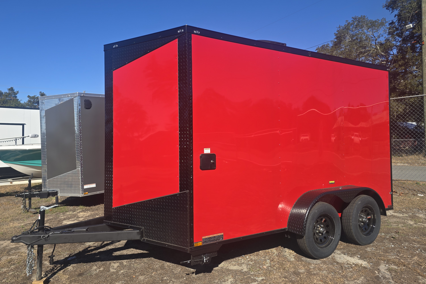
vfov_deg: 51.3
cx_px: 204
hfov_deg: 71.5
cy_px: 140
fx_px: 296
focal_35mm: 25
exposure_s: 1/890
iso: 12
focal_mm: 6.3
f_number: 1.7
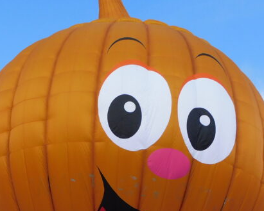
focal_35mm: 73
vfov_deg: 20.3
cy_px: 209
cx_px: 89
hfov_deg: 25.9
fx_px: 571
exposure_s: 1/640
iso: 125
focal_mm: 5.4
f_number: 3.5
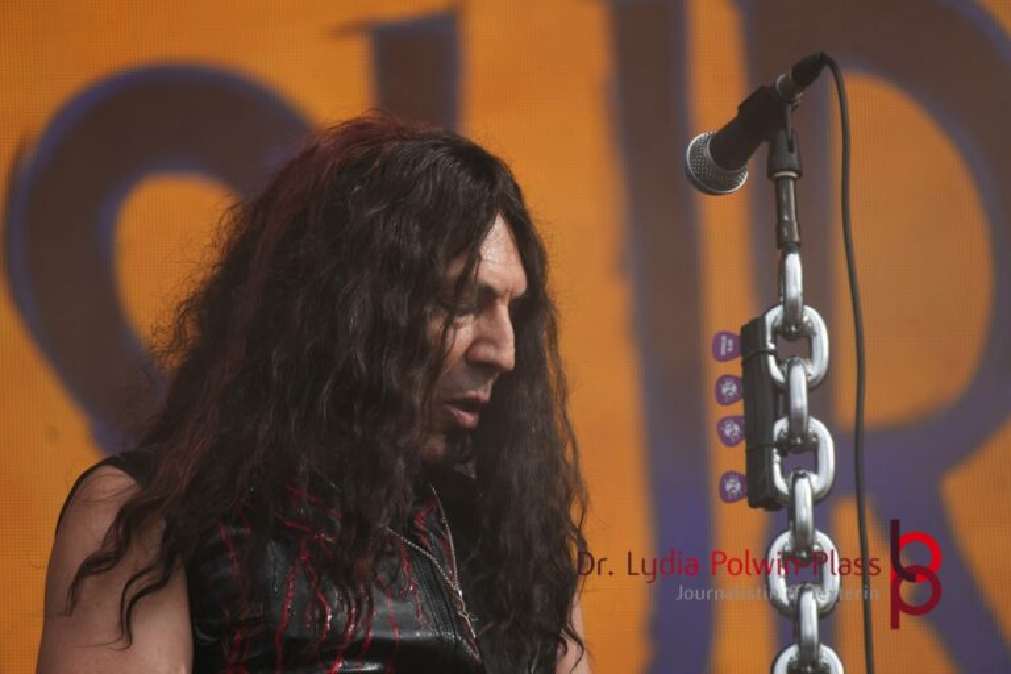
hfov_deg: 6.1
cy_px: 337
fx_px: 9562
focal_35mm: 340
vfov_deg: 4.0
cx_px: 506
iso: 250
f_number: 6.3
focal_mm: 227
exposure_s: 1/400
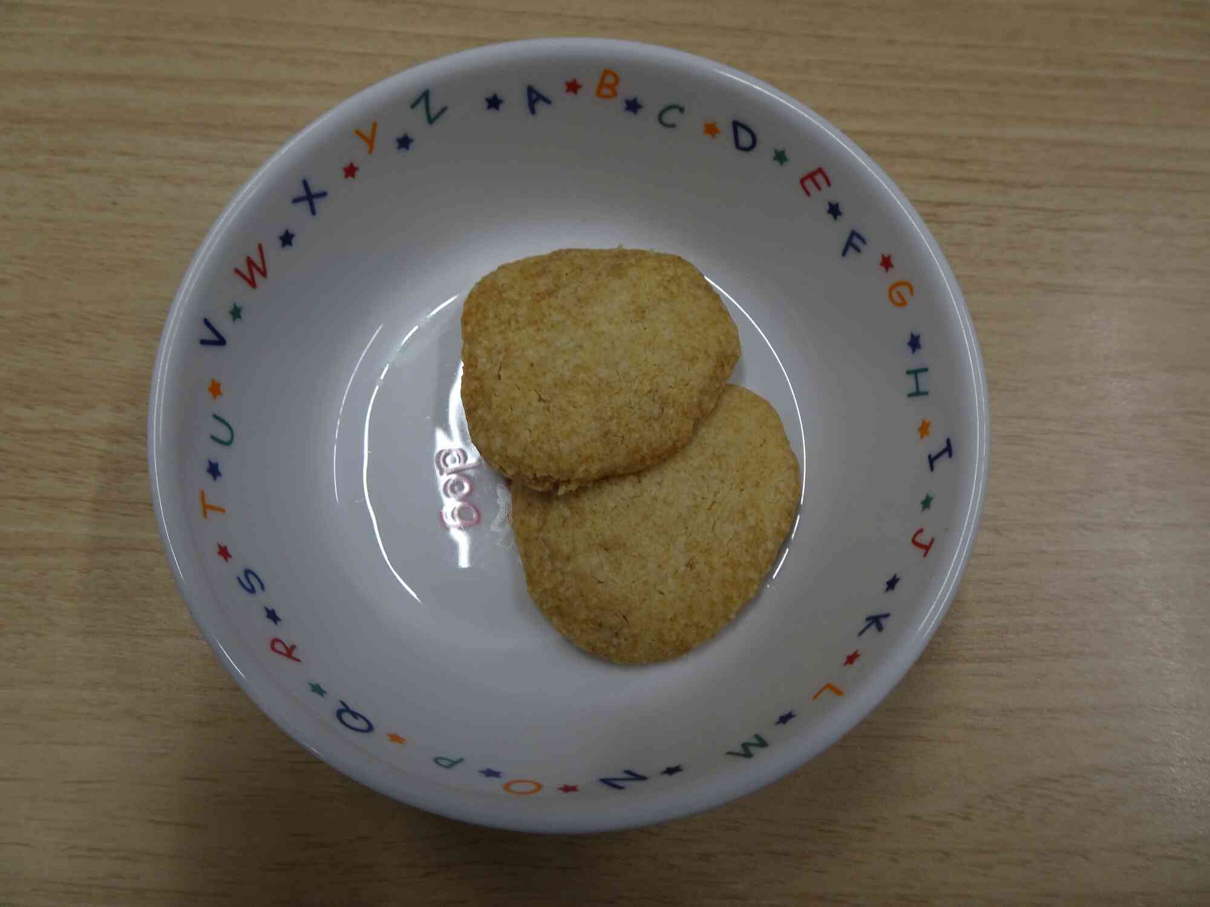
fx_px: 839
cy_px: 454
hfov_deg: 71.6
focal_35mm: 24
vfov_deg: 56.8
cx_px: 605
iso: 80
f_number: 3.5
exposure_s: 1/60
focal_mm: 4.1
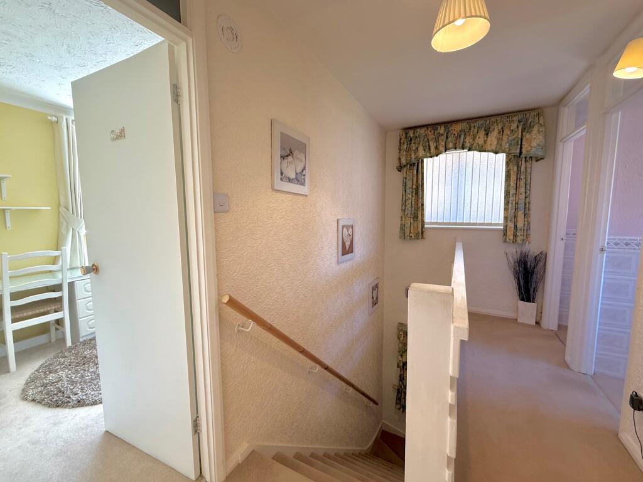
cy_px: 241
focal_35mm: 14
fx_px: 260
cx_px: 322
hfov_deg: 102.1
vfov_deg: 85.7
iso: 125
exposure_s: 1/100
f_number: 2.2
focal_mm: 2.22
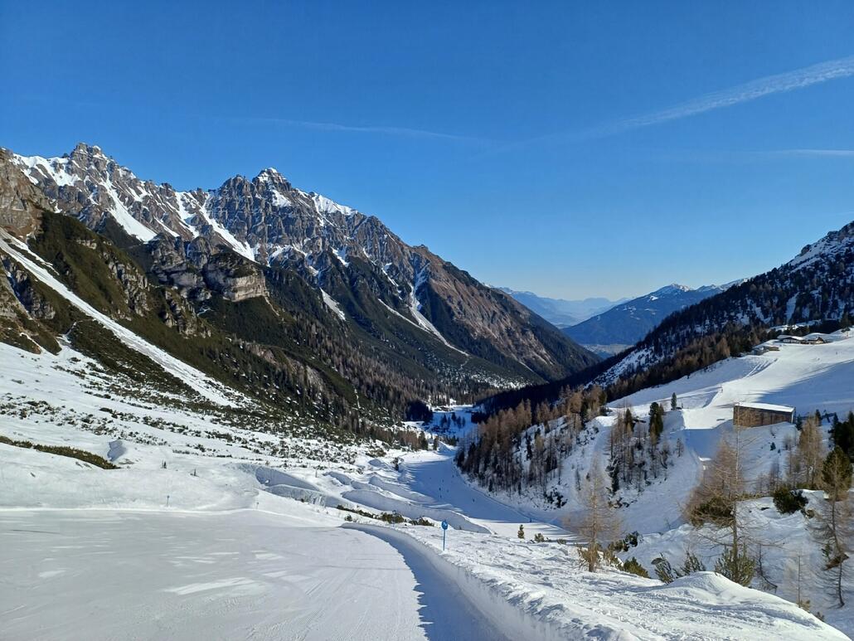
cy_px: 320
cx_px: 427
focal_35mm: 25
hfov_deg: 69.4
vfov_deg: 54.9
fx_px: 617
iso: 50
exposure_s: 1/2500
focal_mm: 4.65
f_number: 1.8
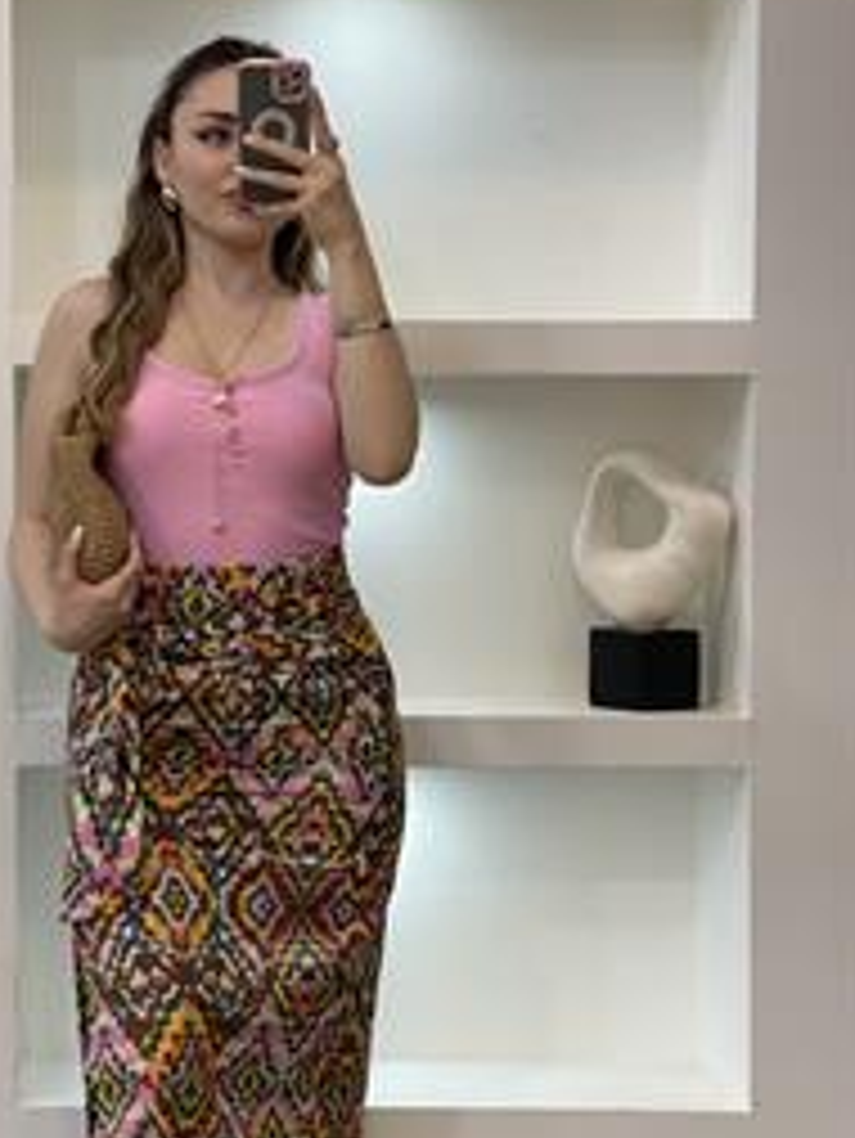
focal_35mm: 85
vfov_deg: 22.9
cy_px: 717
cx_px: 162
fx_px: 2797
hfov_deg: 17.2
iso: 80
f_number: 2
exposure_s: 1/100
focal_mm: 6
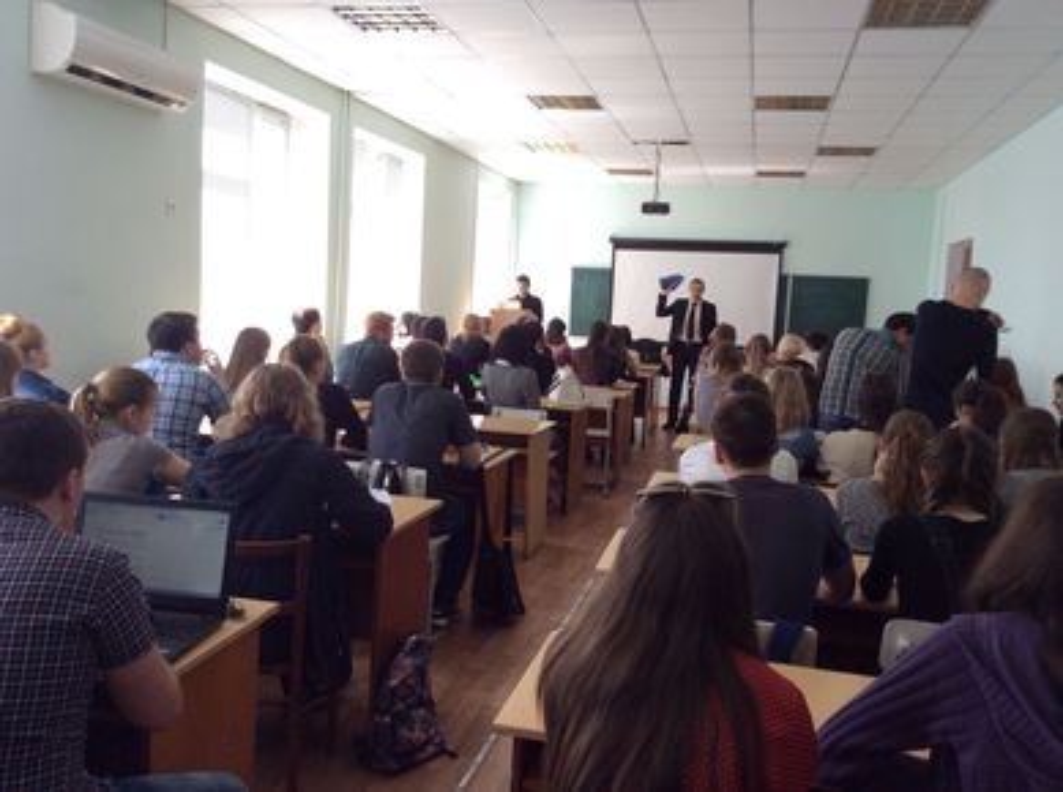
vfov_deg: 44.0
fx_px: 981
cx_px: 532
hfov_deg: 56.9
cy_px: 396
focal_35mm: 32
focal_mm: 3.3
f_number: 2.4
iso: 32
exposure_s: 1/50
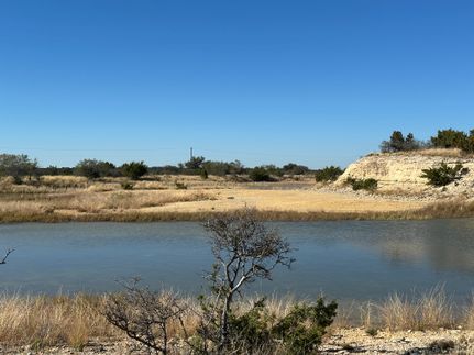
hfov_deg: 39.7
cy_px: 178
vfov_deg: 30.3
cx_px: 237
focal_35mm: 48
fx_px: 657
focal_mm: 6.86
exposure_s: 1/5556
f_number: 1.78
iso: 64
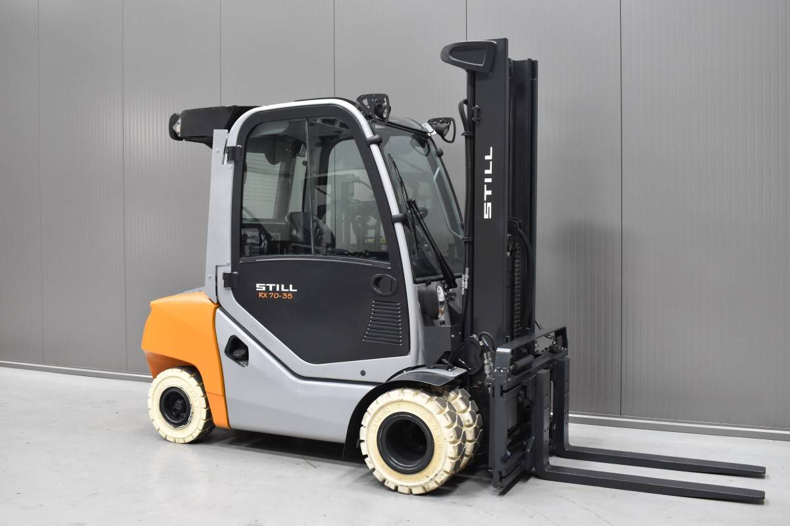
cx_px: 395
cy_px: 263
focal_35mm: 36
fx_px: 790
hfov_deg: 53.1
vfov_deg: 36.9
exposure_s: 1/30
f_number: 5.6
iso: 1600
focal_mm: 24
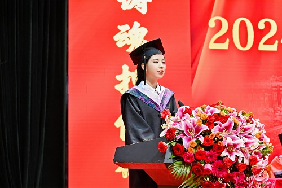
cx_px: 141
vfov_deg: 19.4
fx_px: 548
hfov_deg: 28.9
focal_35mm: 70
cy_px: 94
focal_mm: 70
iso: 3200
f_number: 5.6
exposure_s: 1/200
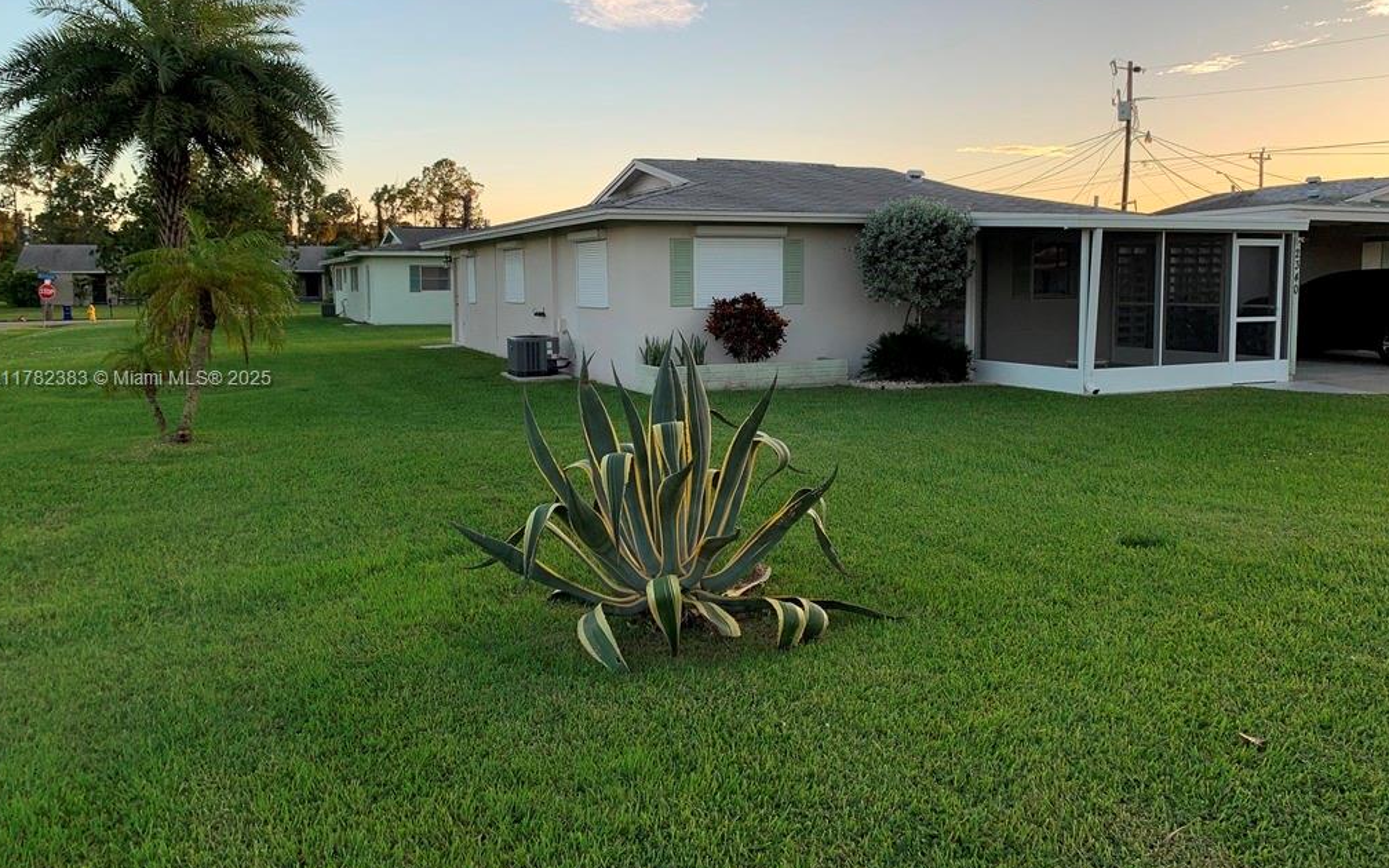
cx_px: 690
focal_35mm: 28
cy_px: 380
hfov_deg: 66.5
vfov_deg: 44.5
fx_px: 1060
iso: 25
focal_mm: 4.25
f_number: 1.8
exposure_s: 1/355
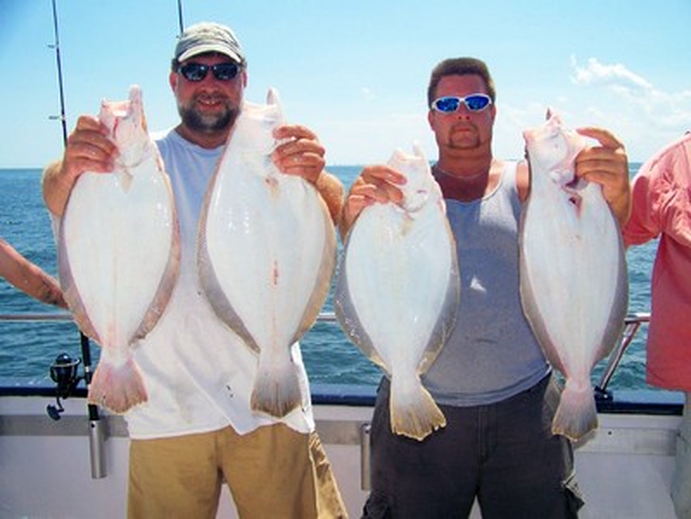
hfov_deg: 51.4
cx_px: 346
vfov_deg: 39.7
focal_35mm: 36
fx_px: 719
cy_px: 260
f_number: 4
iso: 64
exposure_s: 1/640
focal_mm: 5.85
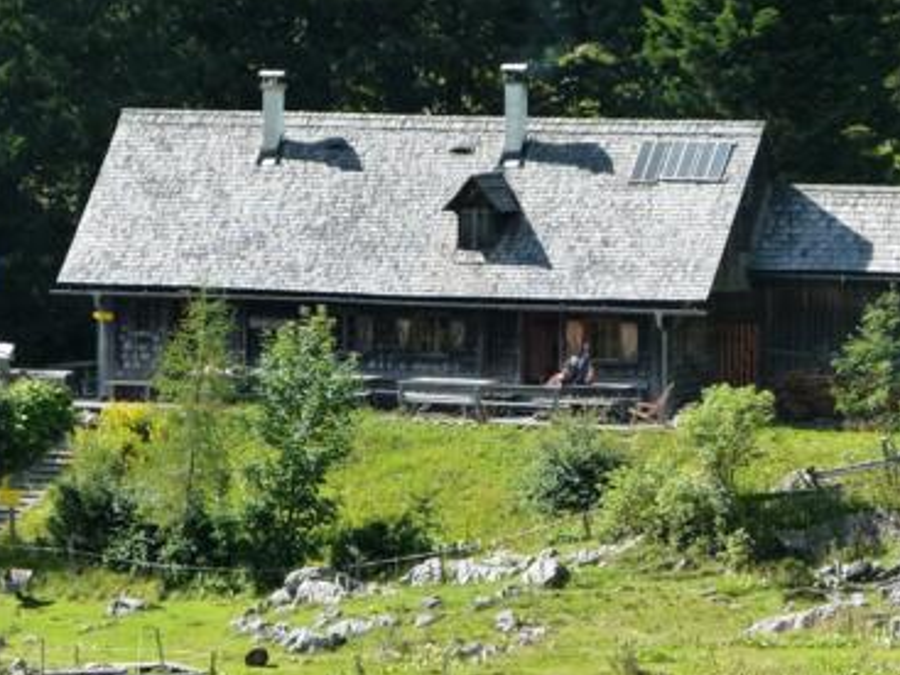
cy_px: 297
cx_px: 461
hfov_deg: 6.5
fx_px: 7927
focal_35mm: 305
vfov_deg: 4.9
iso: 160
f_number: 4
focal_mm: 35.9
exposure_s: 1/400
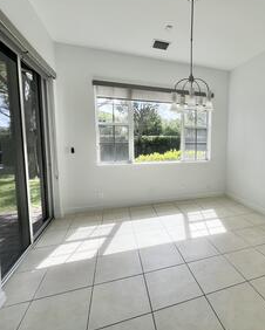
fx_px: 176
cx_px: 188
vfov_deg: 86.3
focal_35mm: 18
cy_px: 158
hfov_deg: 70.5
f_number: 1.8
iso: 32
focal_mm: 1.57
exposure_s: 1/384
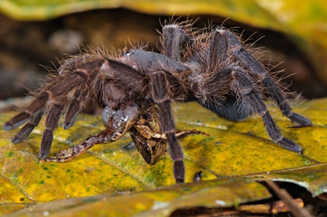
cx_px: 164
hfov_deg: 13.0
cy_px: 108
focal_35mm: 158
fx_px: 1430
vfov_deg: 8.7
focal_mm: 105
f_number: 20
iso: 200
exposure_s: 1/60
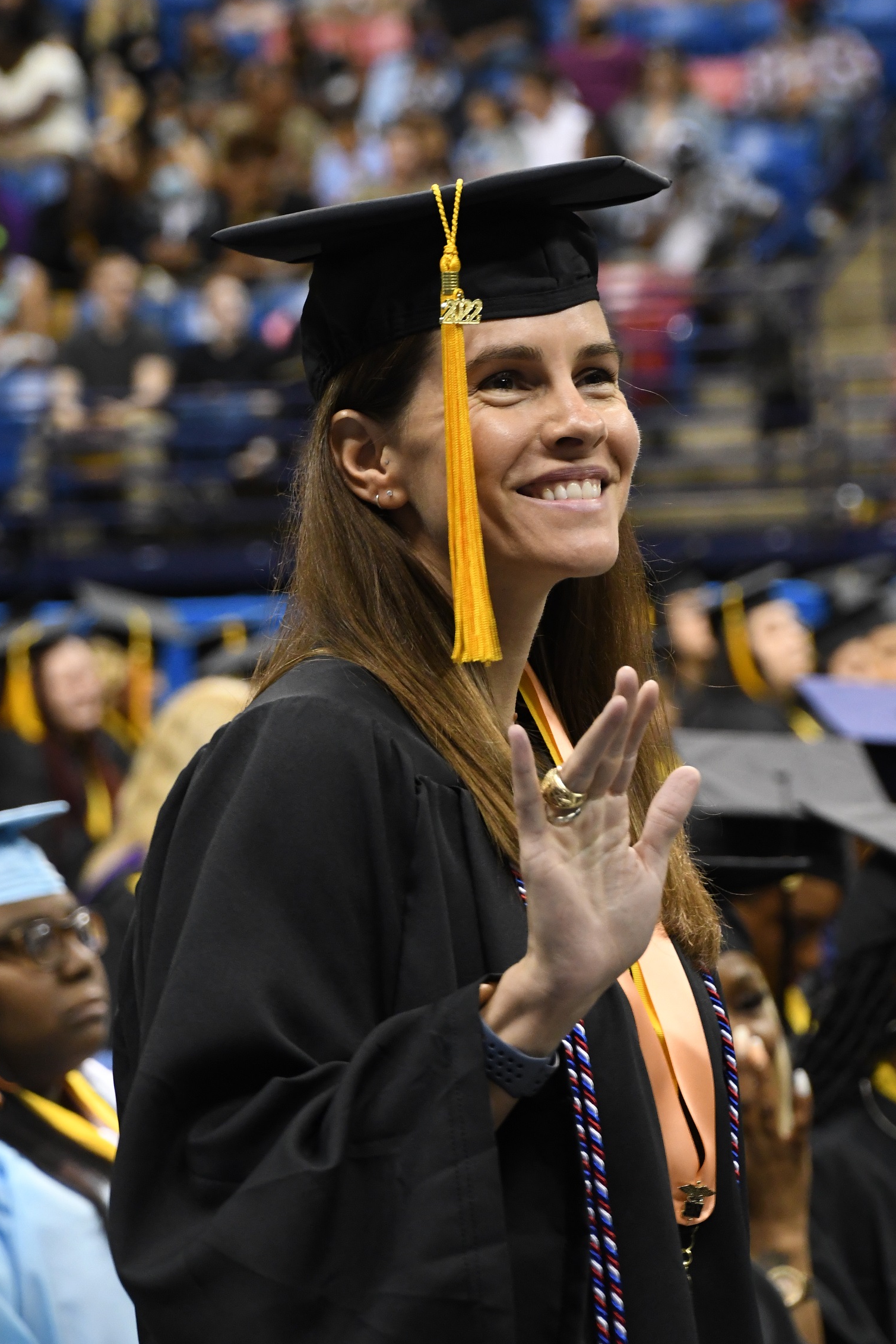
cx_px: 506
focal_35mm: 203
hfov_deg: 6.8
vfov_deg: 10.1
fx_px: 7577
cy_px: 590
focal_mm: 110
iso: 2500
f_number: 5.6
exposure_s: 1/125
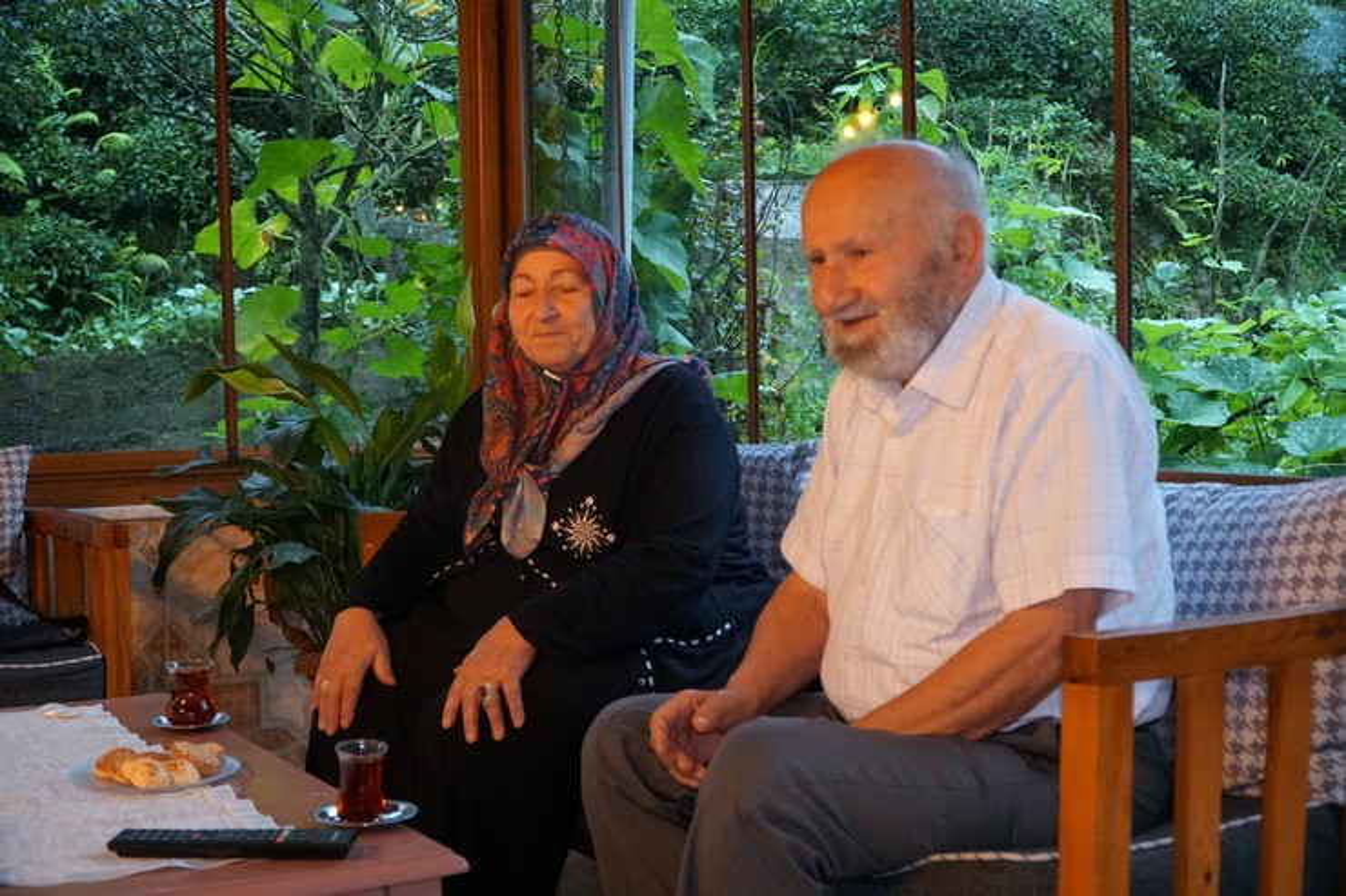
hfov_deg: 47.9
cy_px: 448
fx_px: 1514
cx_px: 673
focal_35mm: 40
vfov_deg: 33.0
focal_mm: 27
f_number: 4
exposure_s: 1/100
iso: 6400
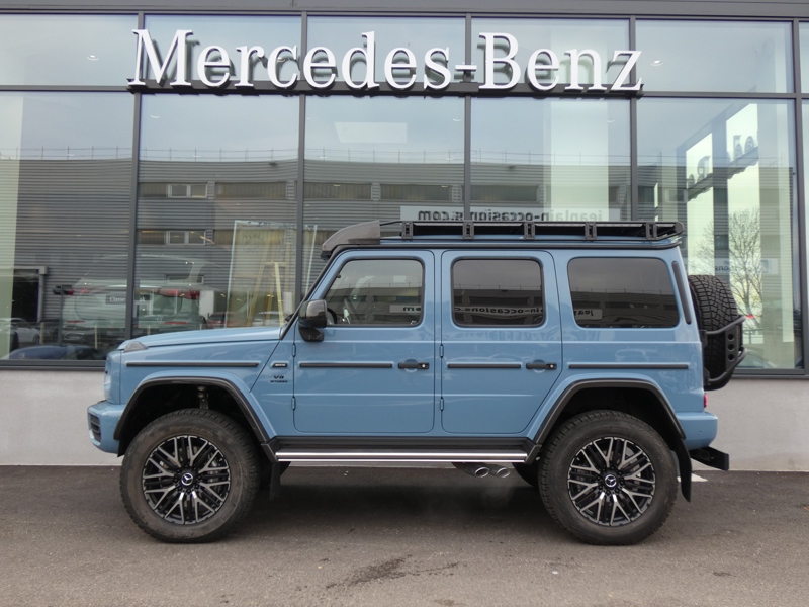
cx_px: 404
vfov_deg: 44.2
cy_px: 304
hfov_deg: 56.8
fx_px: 748
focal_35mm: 32
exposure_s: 1/80
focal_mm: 5.8
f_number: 3.4
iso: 100
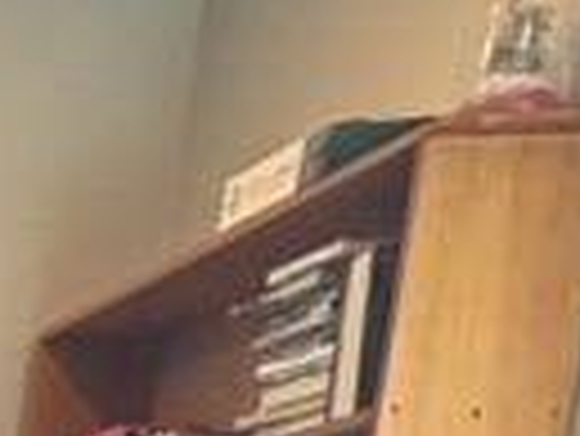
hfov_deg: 10.5
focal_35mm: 111
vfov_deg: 11.4
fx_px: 1862
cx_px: -1277
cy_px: 998
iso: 250
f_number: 2.2
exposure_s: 1/120
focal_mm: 2.22
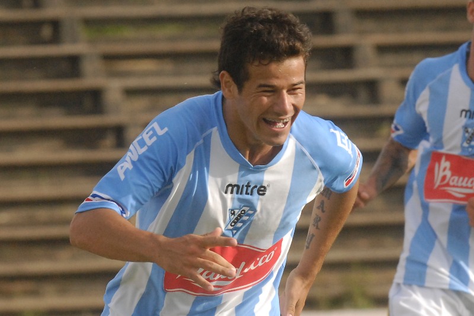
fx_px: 5923
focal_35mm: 450
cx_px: 237
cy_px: 158
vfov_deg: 3.1
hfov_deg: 4.6
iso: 800
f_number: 9
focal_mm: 300
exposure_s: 1/800
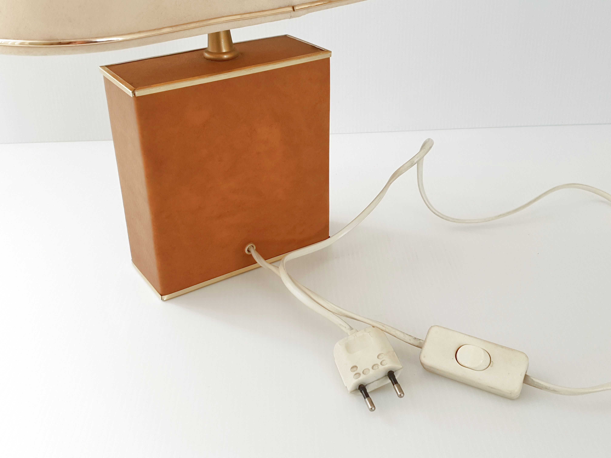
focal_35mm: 26
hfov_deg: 67.3
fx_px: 459
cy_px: 229
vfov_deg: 53.1
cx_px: 306
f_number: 1.5
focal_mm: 4.3
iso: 50
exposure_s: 1/246
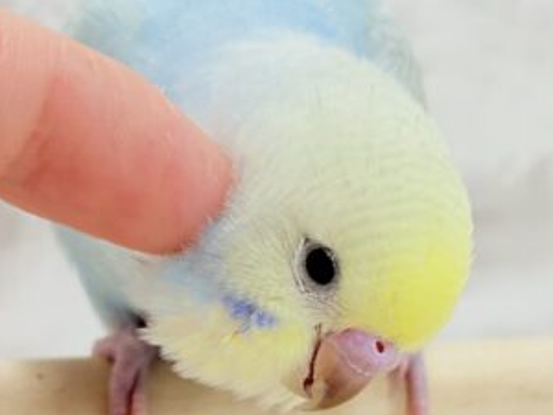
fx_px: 1773
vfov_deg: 13.3
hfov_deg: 17.7
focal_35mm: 111
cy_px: 262
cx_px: 365
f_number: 1.6
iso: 80
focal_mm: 5.96
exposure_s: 1/100
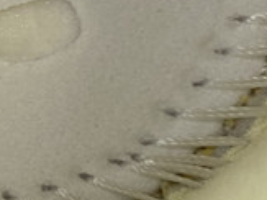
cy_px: 52
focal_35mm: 160
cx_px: -372
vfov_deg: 9.3
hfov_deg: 10.6
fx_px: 1233
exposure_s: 1/100
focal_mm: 4.25
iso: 125
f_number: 1.8
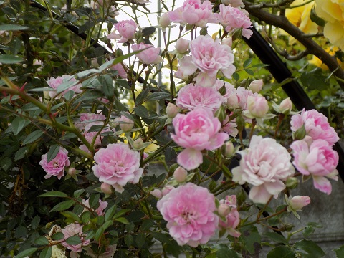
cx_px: 172
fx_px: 517
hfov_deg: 36.8
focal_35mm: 52
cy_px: 129
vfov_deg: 28.0
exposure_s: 1/250
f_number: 3.9
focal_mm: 9.3
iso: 80
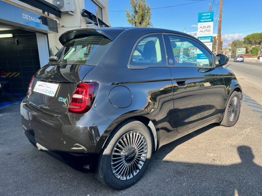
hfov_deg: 67.3
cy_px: 98
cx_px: 131
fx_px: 197
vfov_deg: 53.1
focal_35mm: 26
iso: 50
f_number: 1.5
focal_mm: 5.7
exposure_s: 1/743
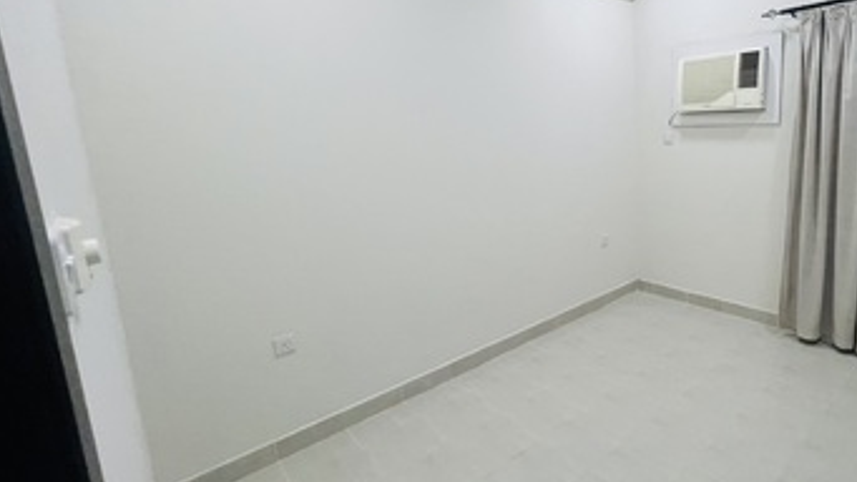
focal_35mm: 19
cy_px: 197
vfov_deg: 58.0
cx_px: 559
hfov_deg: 86.9
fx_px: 432
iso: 250
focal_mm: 1.57
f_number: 1.8
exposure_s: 1/77
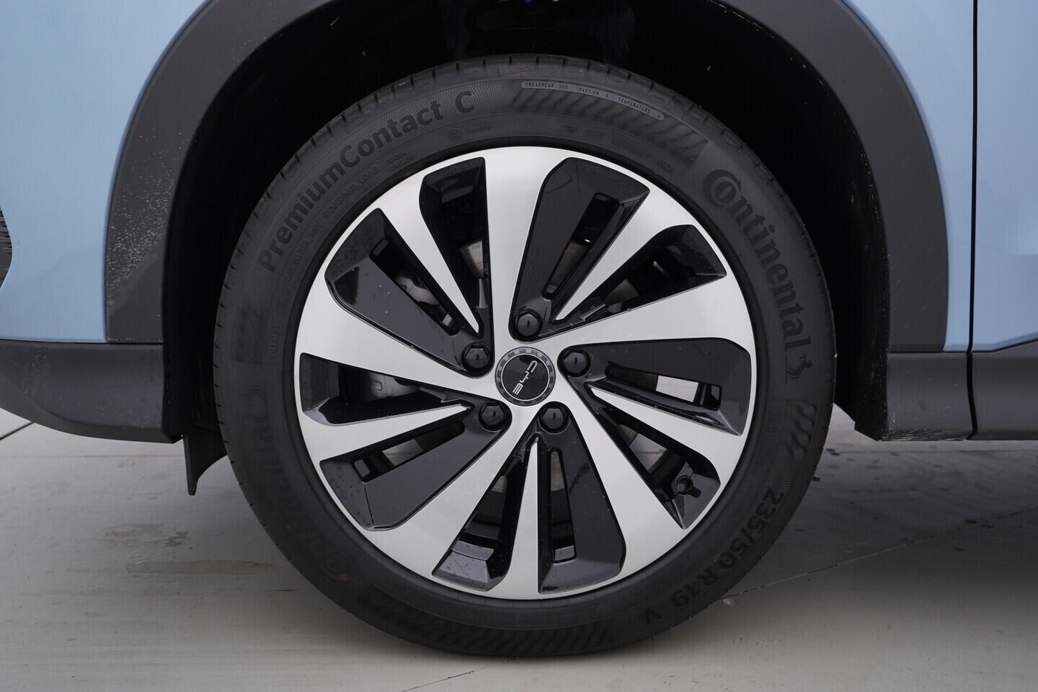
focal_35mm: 36
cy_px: 346
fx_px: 1038
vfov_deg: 36.9
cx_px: 519
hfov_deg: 53.1
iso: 125
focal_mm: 24
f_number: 4
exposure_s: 1/80
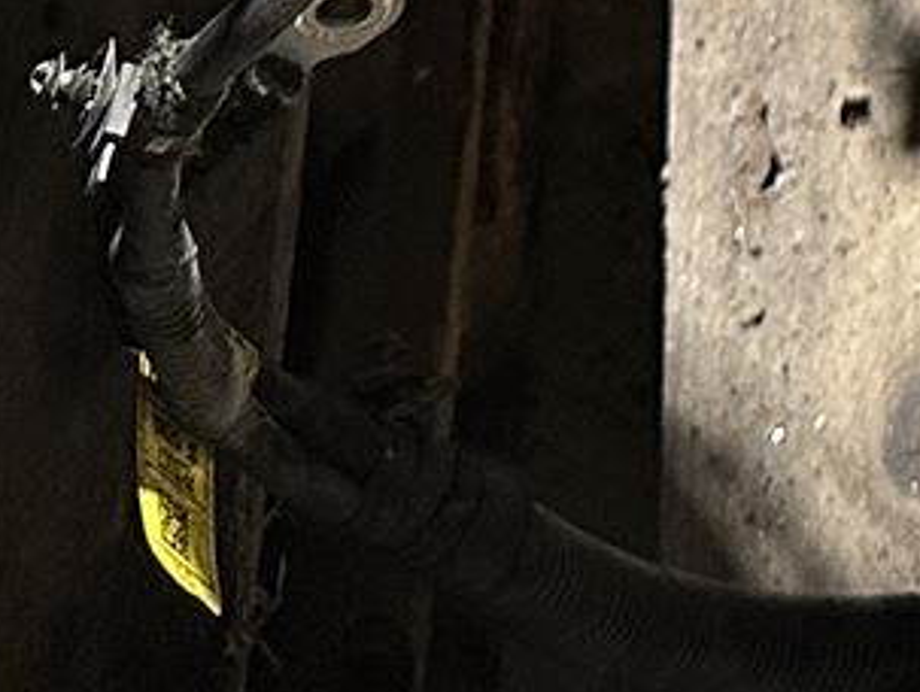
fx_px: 4311
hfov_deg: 11.3
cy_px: -1590
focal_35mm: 162
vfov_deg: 7.7
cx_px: 1652
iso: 250
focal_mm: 6.86
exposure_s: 1/50
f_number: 1.78
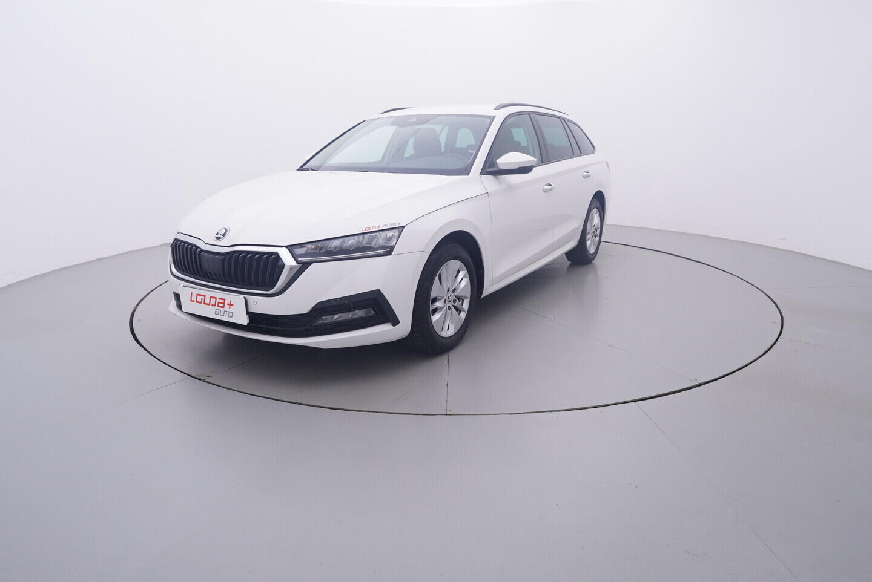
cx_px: 436
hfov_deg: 77.3
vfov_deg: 56.2
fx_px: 545
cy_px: 291
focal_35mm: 22
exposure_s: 1/80
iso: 200
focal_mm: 15
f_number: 5
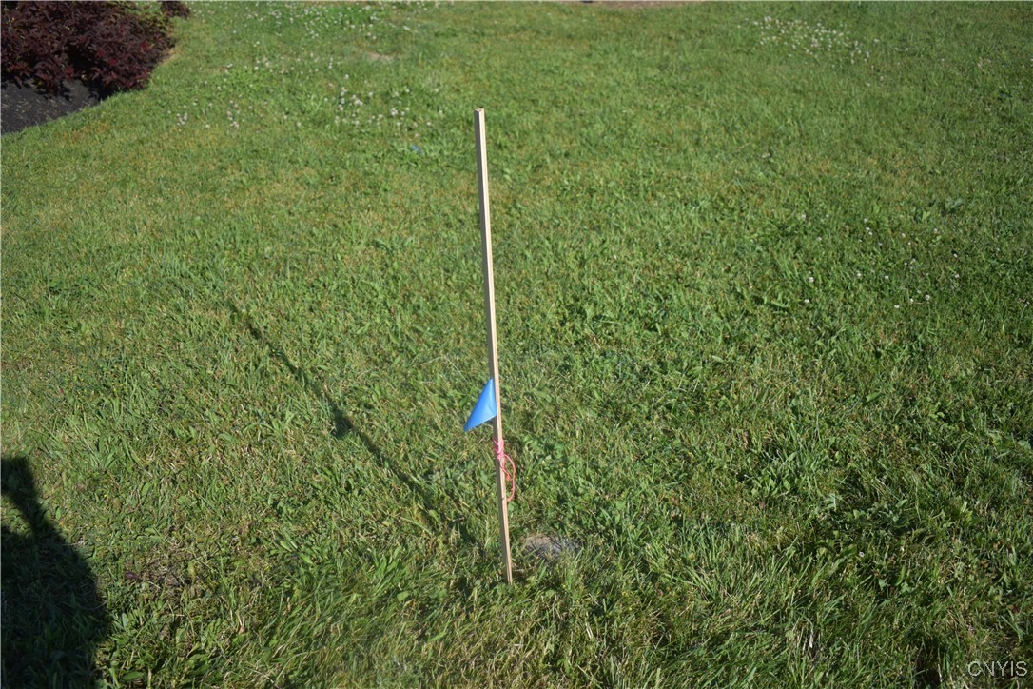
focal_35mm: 33
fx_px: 947
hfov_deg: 57.2
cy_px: 344
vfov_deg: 40.0
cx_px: 516
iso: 200
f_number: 3.8
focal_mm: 22
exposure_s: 1/2000
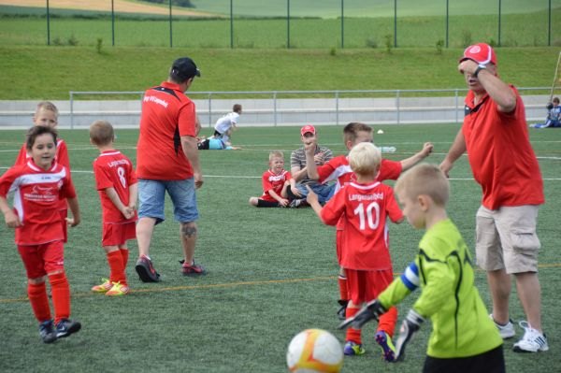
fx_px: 2452
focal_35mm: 158
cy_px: 186
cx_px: 280
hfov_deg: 13.1
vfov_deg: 8.7
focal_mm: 105
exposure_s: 1/800
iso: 400
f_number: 5.3
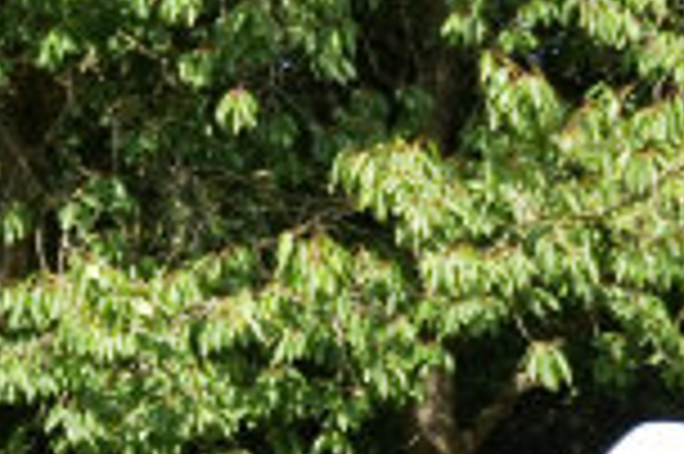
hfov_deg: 9.2
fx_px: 4252
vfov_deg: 6.0
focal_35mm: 224
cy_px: 685
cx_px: 153
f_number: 2.8
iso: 400
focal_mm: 33.3
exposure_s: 1/3200
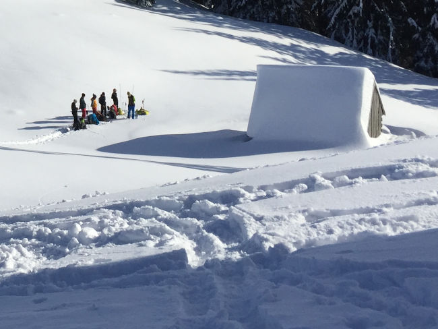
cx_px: 219
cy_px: 164
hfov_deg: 61.6
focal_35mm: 29
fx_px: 367
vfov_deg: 48.3
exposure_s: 1/4950
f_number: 2.2
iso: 32
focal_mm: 4.15
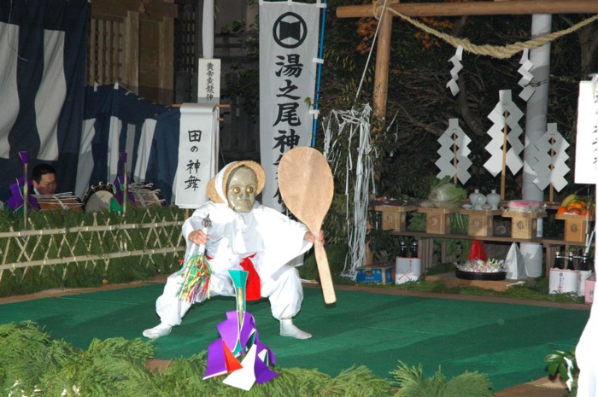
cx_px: 299
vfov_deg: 14.7
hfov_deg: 21.9
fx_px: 1543
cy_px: 198
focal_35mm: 93
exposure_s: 1/60
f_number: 5.6
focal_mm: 62
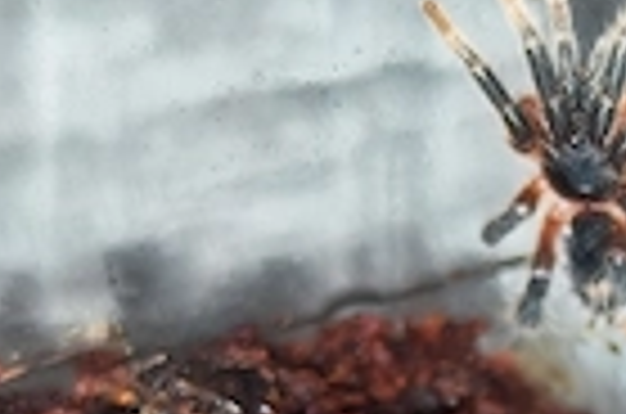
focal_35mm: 69
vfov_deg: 18.7
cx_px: 567
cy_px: 486
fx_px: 1197
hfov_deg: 28.2
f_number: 1.69
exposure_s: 1/100
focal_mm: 7.01
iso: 603
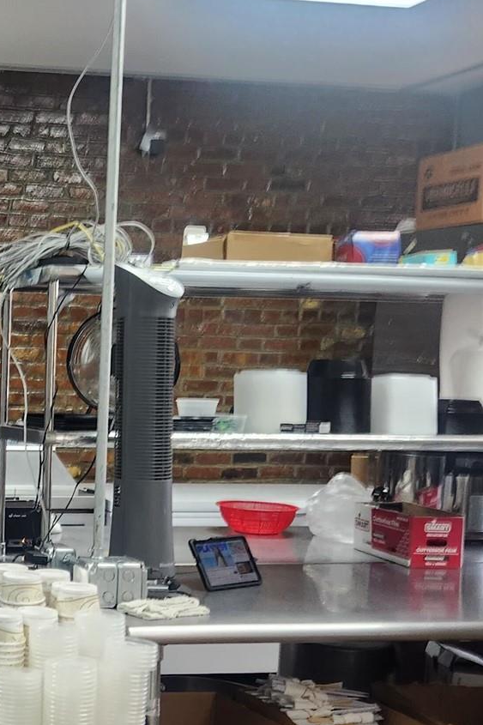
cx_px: -174
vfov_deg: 34.4
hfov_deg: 20.9
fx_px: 1168
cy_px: 426
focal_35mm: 58
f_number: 1.8
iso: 200
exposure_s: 1/120
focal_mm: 5.4
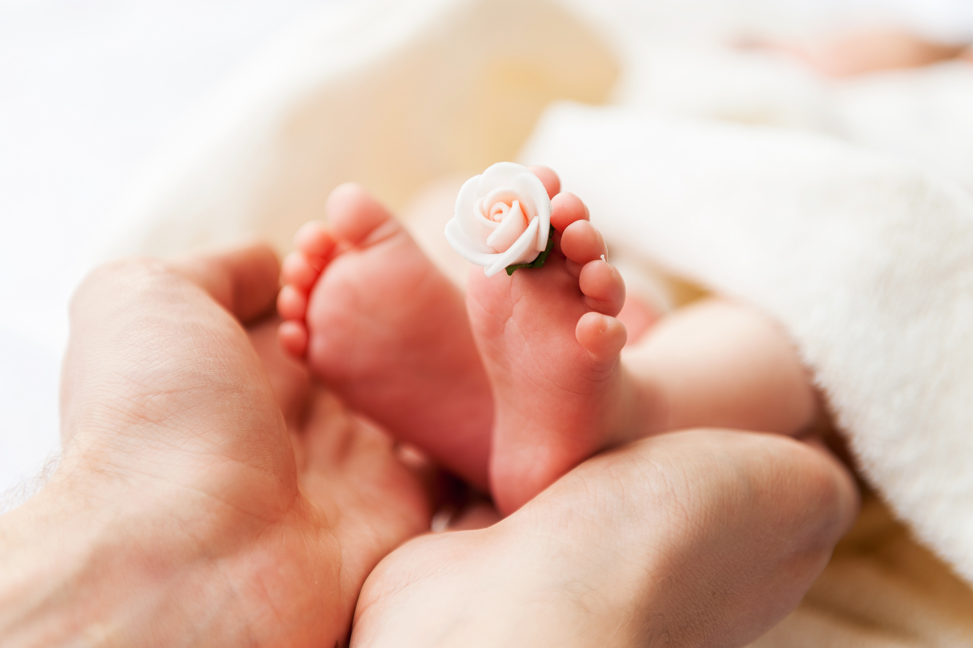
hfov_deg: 28.9
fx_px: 1891
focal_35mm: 70
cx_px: 486
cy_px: 324
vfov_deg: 19.4
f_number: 3.5
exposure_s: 1/200
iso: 250
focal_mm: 70
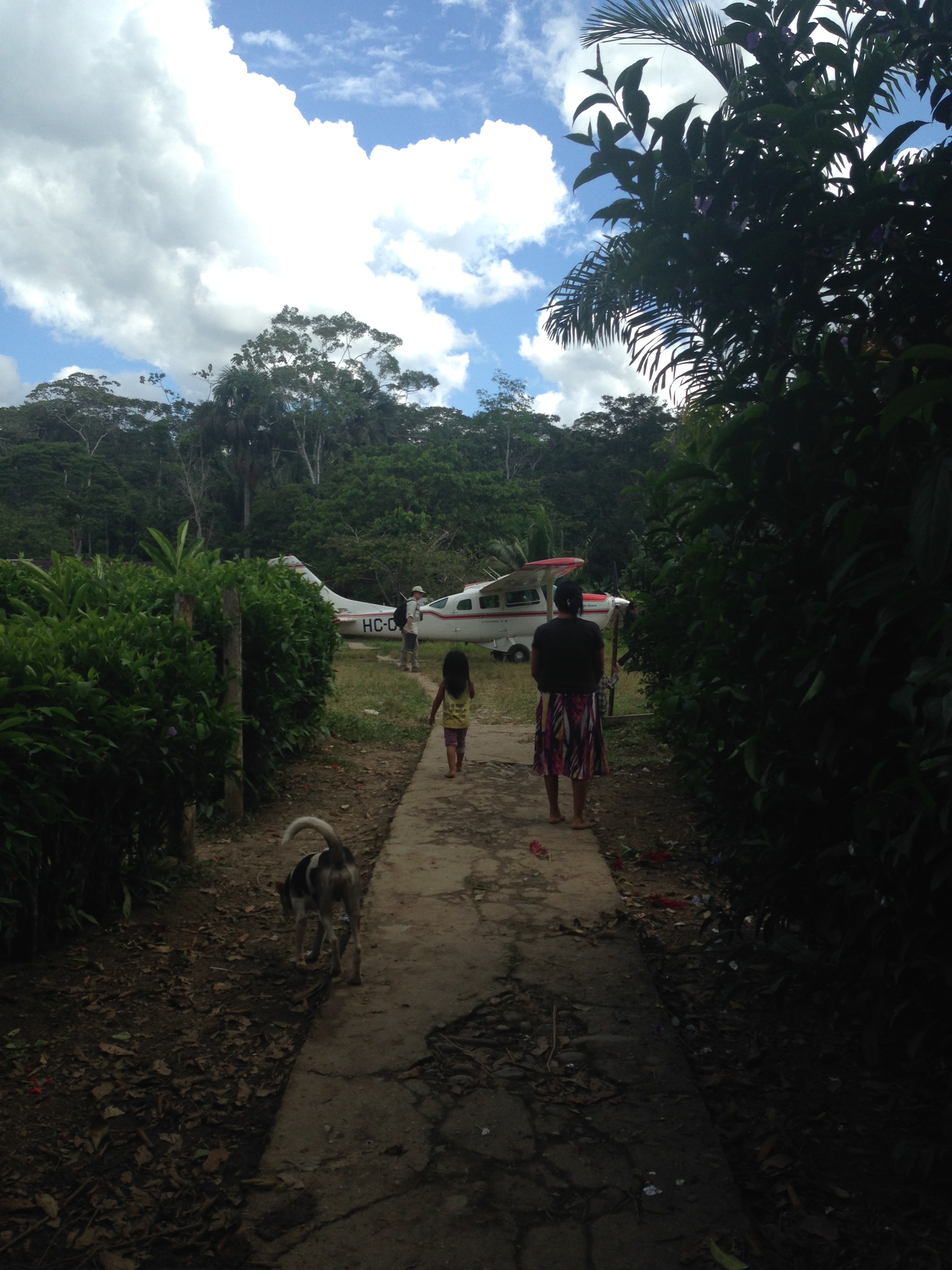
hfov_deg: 42.9
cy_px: 635
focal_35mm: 33
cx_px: 476
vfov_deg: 55.4
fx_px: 1210
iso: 50
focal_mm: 4.12
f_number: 2.4
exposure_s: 1/1205
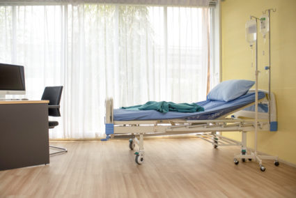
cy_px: 99
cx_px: 148
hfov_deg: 65.4
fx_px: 230
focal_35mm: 28
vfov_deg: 46.5
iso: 125
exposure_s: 1/400
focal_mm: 28
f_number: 3.2
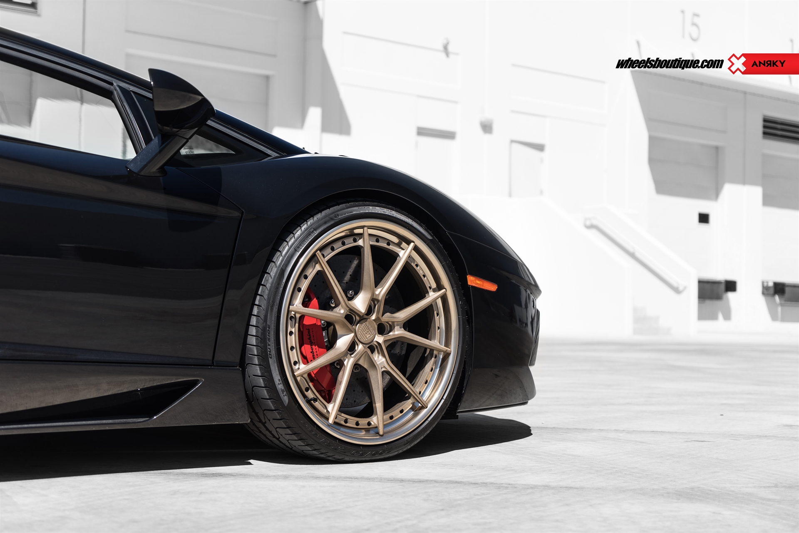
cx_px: 400
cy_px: 266
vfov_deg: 24.6
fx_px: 1221
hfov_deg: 36.2
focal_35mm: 55
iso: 100
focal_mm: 55
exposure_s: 1/640
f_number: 4
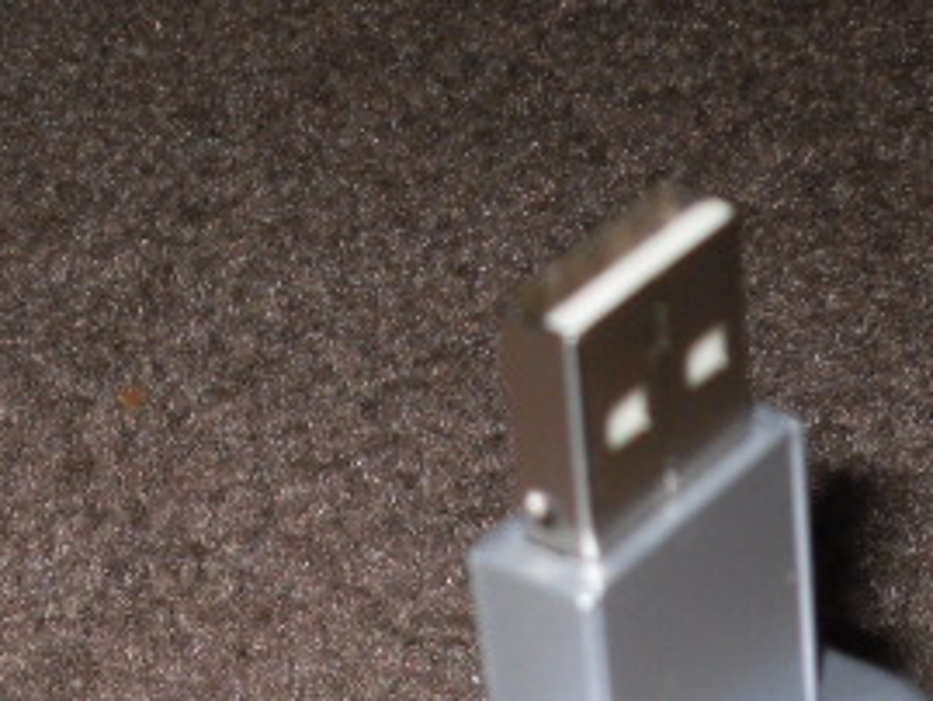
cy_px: 1201
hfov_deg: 14.8
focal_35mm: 133
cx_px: 329
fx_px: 3586
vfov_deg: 10.6
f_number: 8.2
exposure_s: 1/45
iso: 80
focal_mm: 6.3
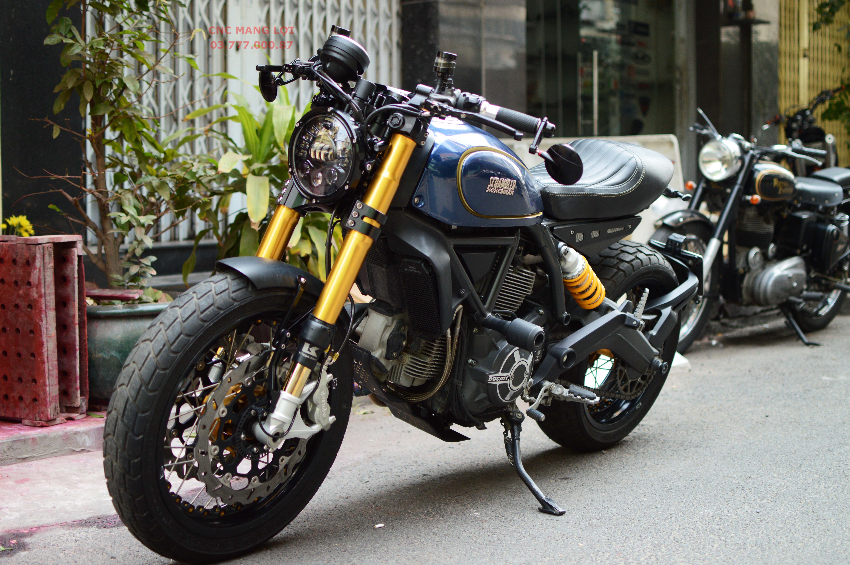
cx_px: 425
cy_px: 282
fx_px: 1238
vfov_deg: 25.7
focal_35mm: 52
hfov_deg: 37.9
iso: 400
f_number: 2
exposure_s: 1/1600
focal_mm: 35
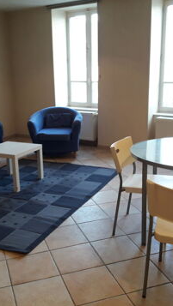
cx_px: 77
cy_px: 153
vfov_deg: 49.4
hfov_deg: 29.0
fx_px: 334
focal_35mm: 41
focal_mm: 3.7
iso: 100
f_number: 1.9
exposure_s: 1/33
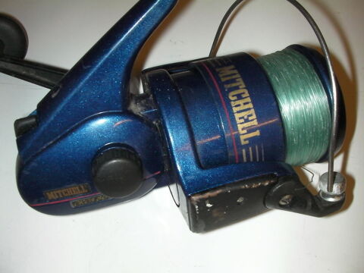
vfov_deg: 37.7
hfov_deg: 49.0
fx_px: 400
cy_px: 136
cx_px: 182
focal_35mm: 38
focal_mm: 6.3
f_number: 5.6
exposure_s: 1/30
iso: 200
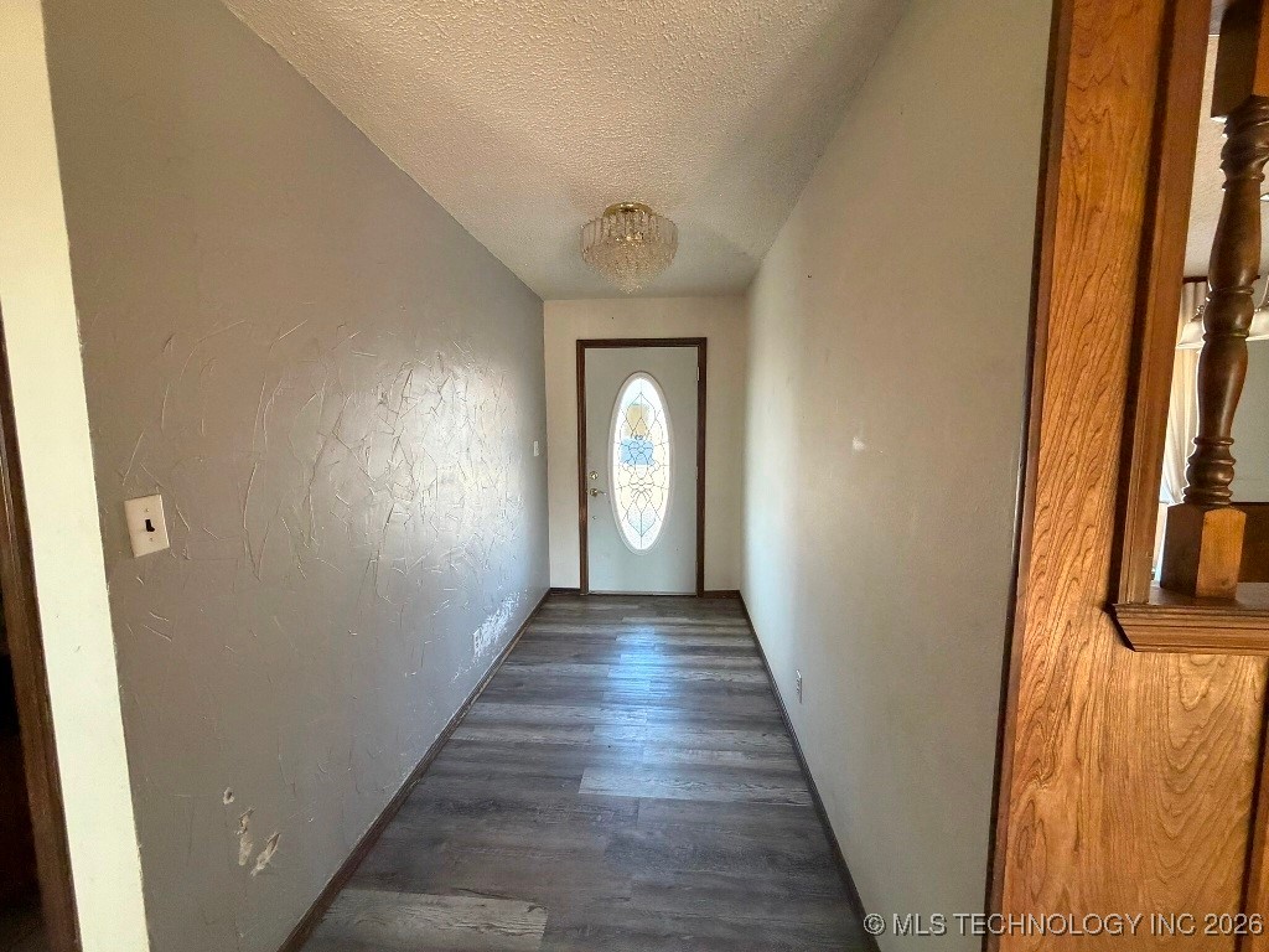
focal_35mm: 14
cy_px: 476
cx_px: 634
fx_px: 513
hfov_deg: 102.1
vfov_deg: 85.7
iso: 400
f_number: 2.2
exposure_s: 1/60
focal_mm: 2.22
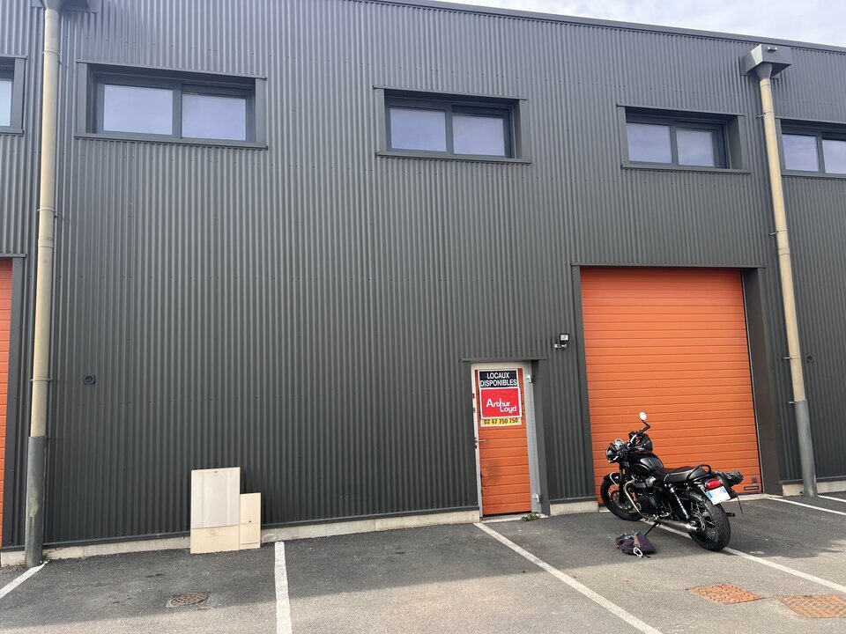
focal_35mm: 26
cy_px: 317
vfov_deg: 53.1
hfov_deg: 67.3
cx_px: 423
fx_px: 635
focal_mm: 5.7
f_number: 1.5
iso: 50
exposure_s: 1/957
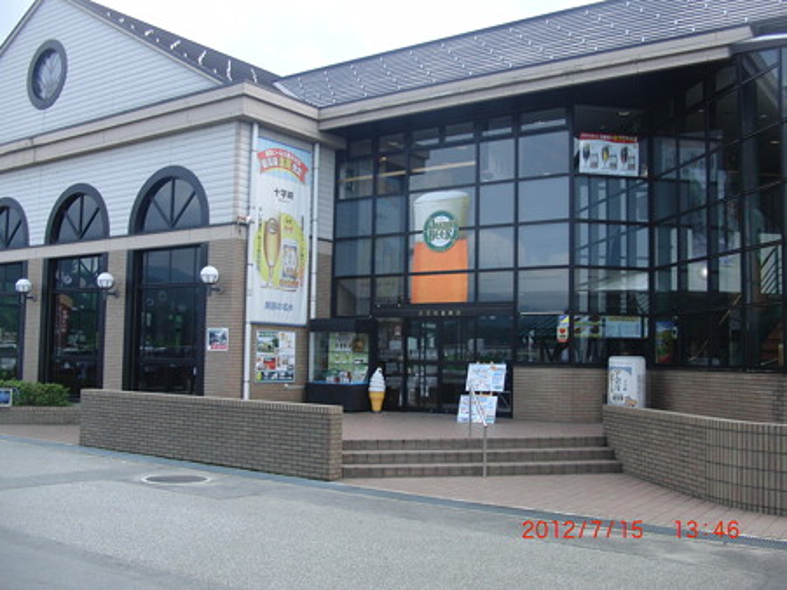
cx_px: 394
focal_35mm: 37
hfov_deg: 50.2
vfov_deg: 38.6
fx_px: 841
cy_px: 295
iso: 100
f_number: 3.6
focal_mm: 6.42
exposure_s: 1/400
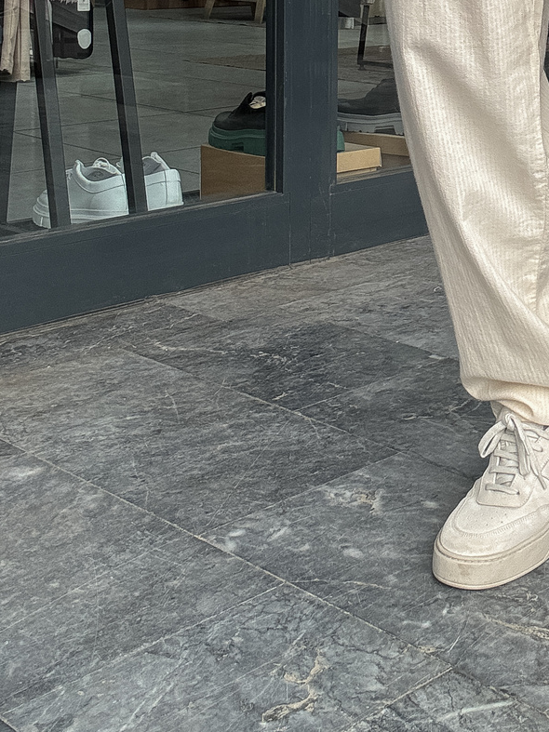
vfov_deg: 29.8
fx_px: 1290
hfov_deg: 23.0
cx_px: 549
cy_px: 25
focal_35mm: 61
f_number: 1.9
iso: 25
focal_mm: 2.69
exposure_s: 1/310
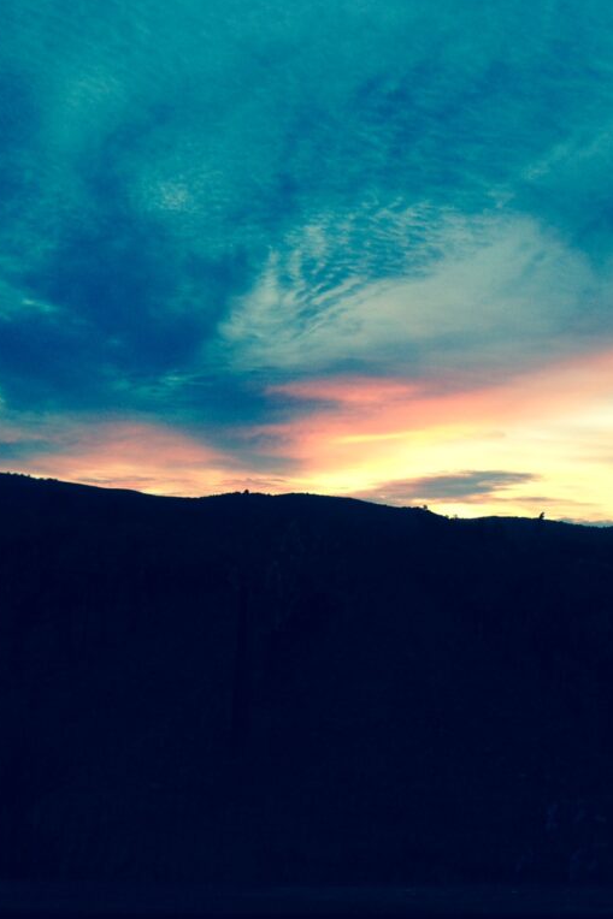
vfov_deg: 42.8
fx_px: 1175
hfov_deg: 28.5
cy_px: 458
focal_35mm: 46
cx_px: 502
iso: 80
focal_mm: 4.12
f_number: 2.4
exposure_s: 1/120
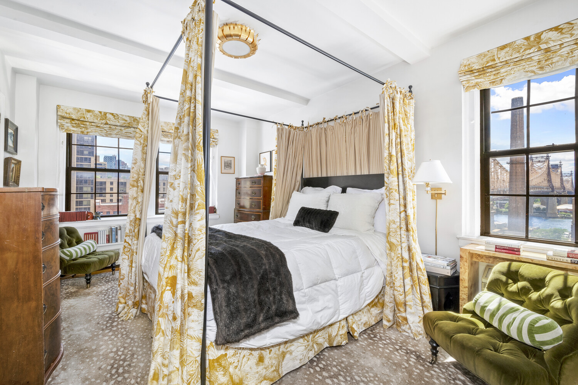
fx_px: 225
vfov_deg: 81.1
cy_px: 192
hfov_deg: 104.3
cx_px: 289
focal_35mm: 14
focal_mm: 14
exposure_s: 1/1.67
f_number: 14
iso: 320
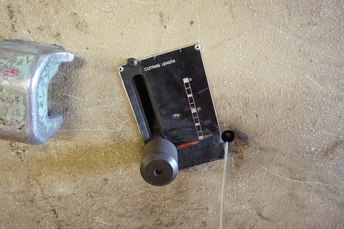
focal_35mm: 30
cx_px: 172
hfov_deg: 62.0
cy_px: 114
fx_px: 286
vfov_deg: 43.5
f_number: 4
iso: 3200
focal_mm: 20
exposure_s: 1/30
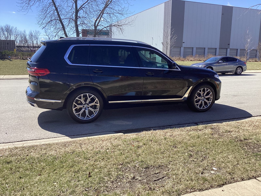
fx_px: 234
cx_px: 130
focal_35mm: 31
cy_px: 98
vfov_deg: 45.4
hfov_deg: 58.4
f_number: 2.4
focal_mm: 3.3
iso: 25
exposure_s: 1/1253
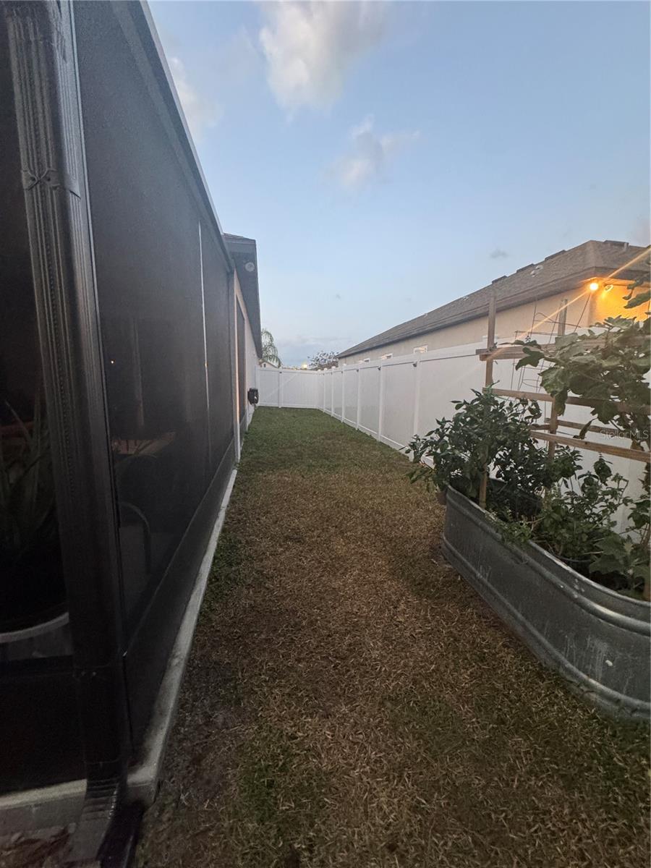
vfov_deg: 102.1
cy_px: 434
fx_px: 351
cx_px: 326
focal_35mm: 14
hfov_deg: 85.7
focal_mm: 2.22
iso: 640
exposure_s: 1/60
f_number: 2.2
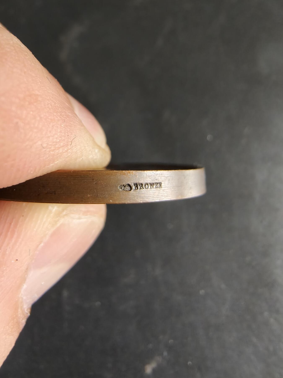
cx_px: 142
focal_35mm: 23
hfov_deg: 58.9
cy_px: 189
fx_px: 251
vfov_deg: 73.9
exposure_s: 1/50
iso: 250
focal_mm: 2.32
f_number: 2
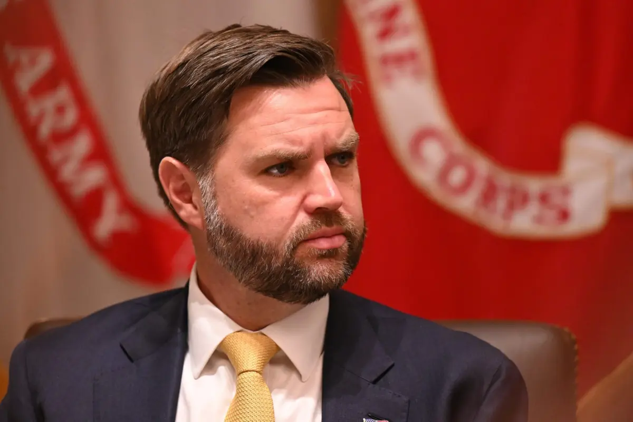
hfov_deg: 10.3
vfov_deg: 6.9
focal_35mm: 200
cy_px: 211
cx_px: 316
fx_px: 3516
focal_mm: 200
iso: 4000
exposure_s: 1/250
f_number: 3.2
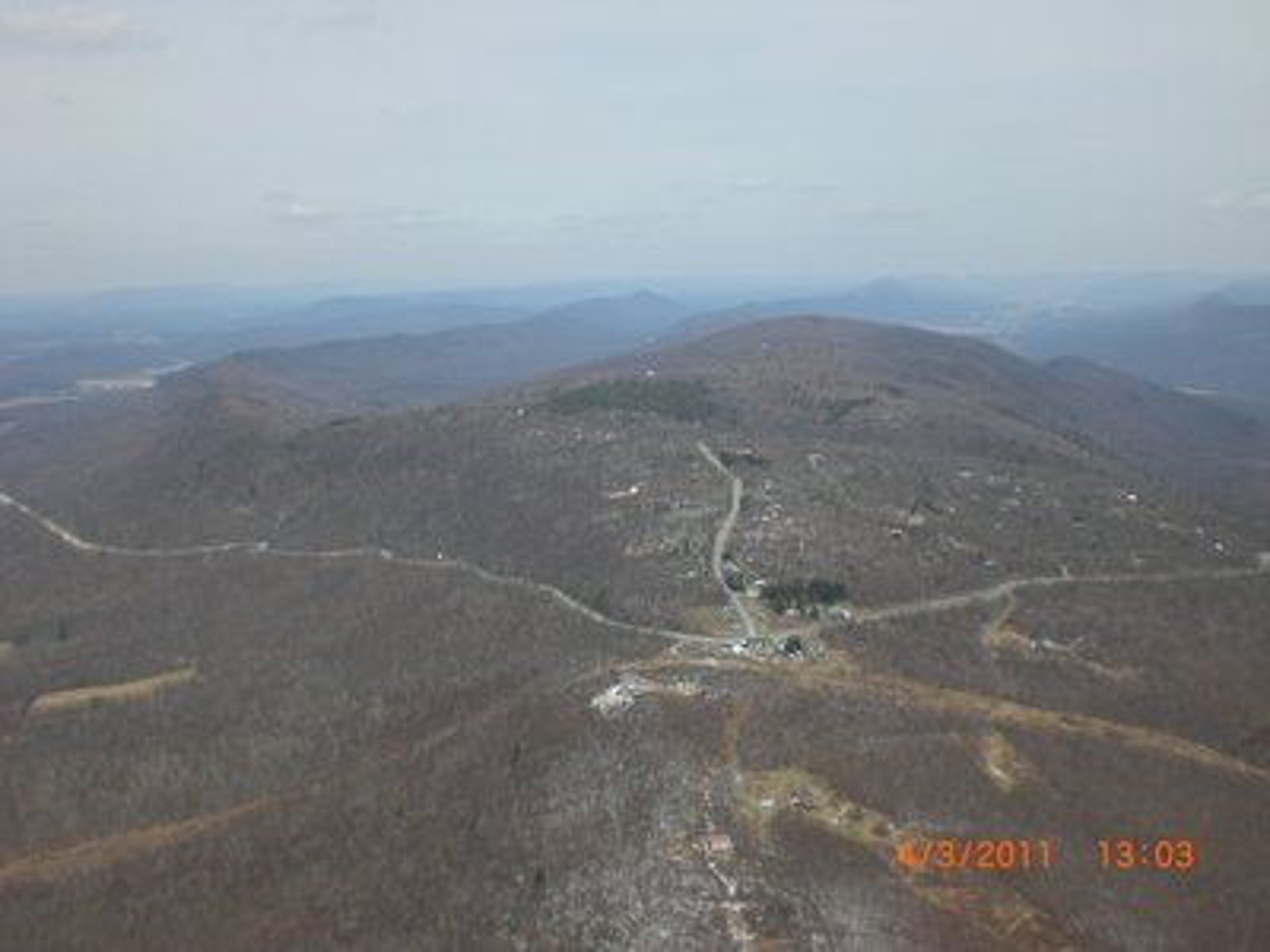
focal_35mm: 38
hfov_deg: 49.0
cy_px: 476
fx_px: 1394
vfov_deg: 37.7
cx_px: 635
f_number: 4.4
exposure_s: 1/640
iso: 50
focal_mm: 6.3
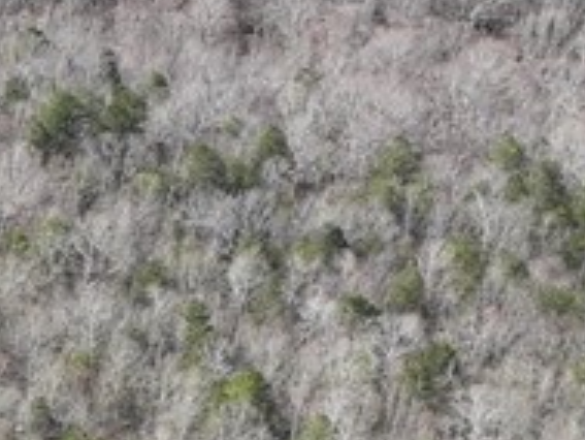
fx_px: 2198
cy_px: 302
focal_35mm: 130
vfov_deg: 11.4
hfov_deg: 13.0
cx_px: -619
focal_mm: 12.29
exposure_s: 1/240
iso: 200
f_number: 2.8
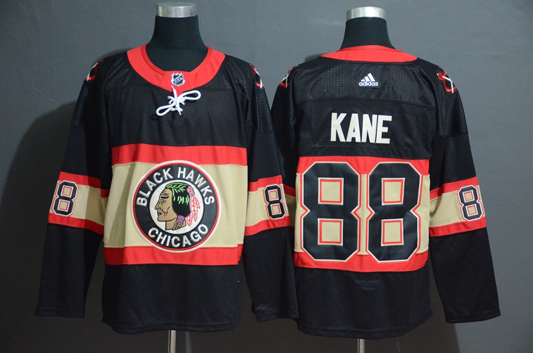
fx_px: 1241
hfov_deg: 24.2
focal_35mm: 84
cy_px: 176
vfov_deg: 16.2
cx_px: 266
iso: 4000
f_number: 4.8
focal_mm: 56
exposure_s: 1/13
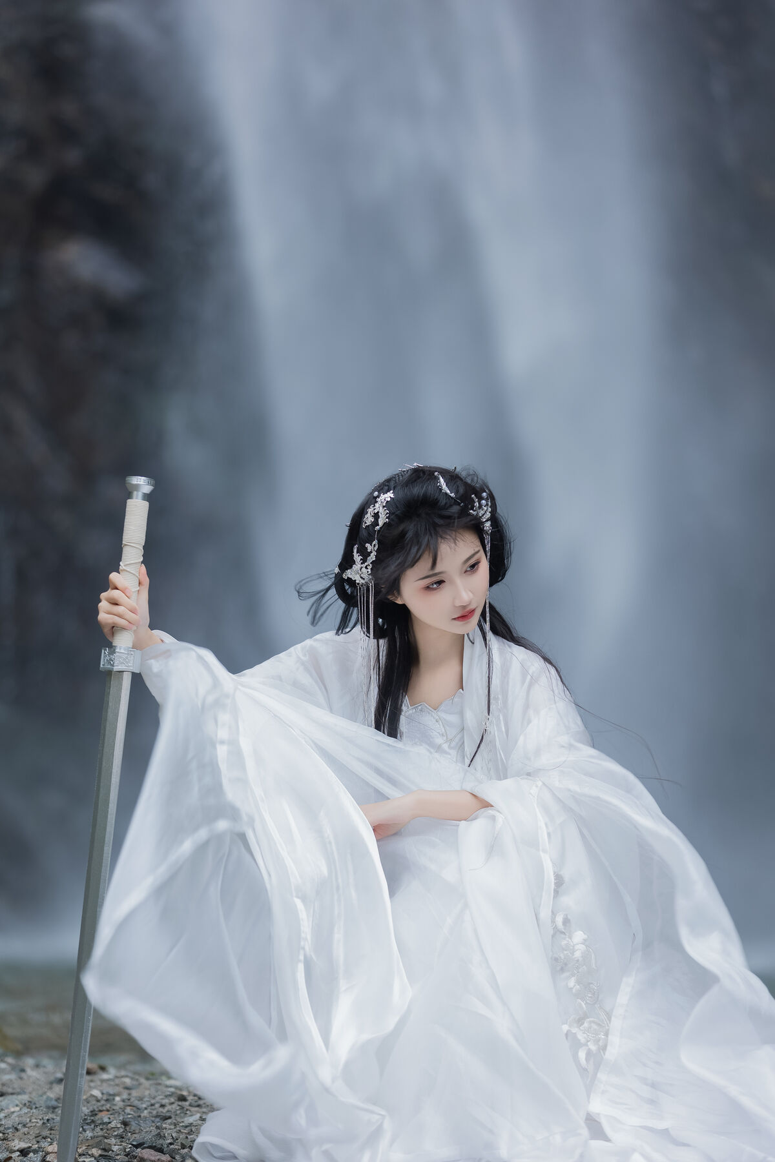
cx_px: 388
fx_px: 4682
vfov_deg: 14.2
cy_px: 581
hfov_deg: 9.5
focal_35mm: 145
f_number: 2.8
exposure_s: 1/200
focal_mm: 145
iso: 100
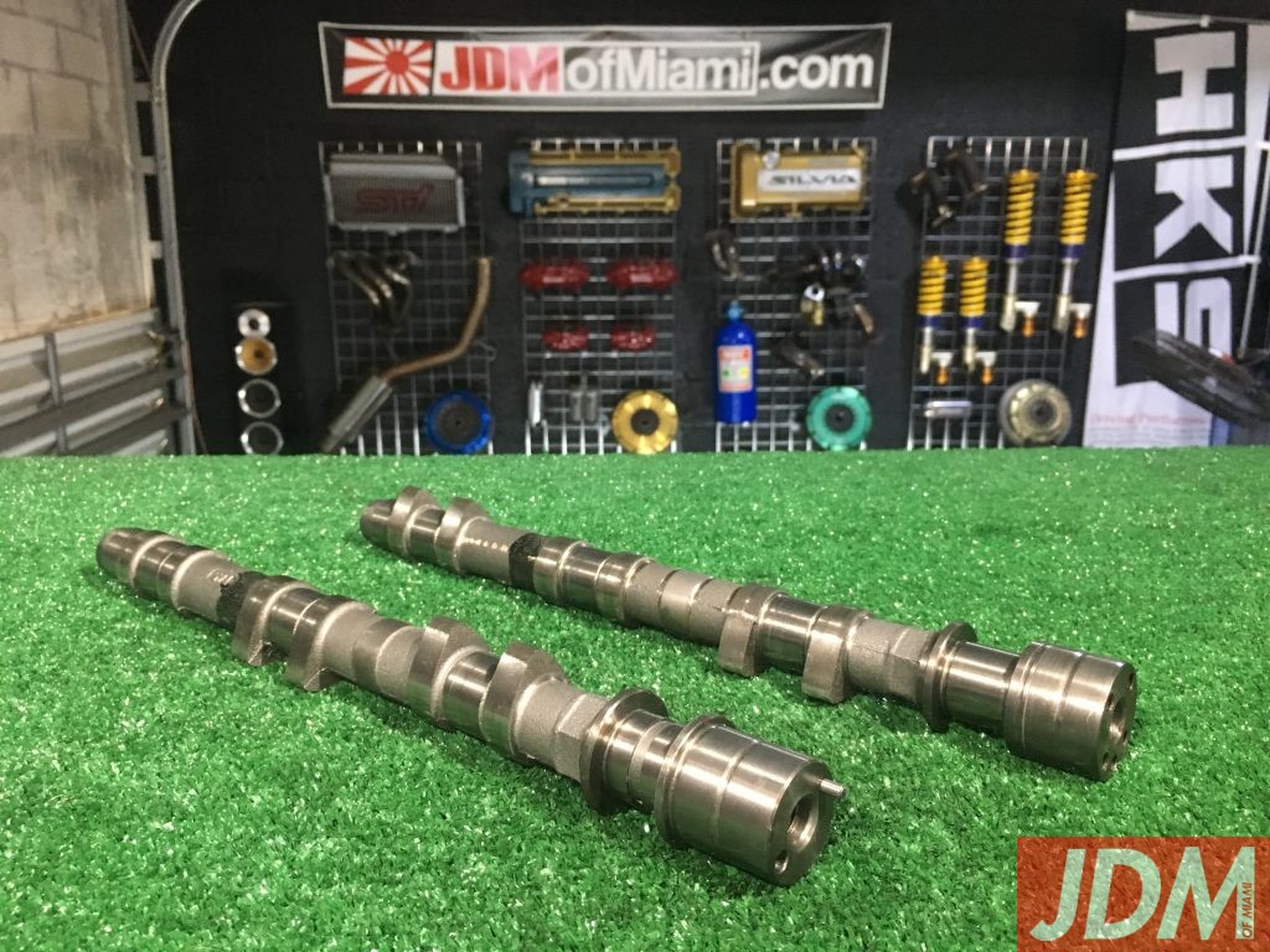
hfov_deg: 61.7
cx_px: 635
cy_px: 476
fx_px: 1064
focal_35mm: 29
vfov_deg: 48.2
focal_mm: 4.15
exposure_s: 1/20
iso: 200
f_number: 2.2
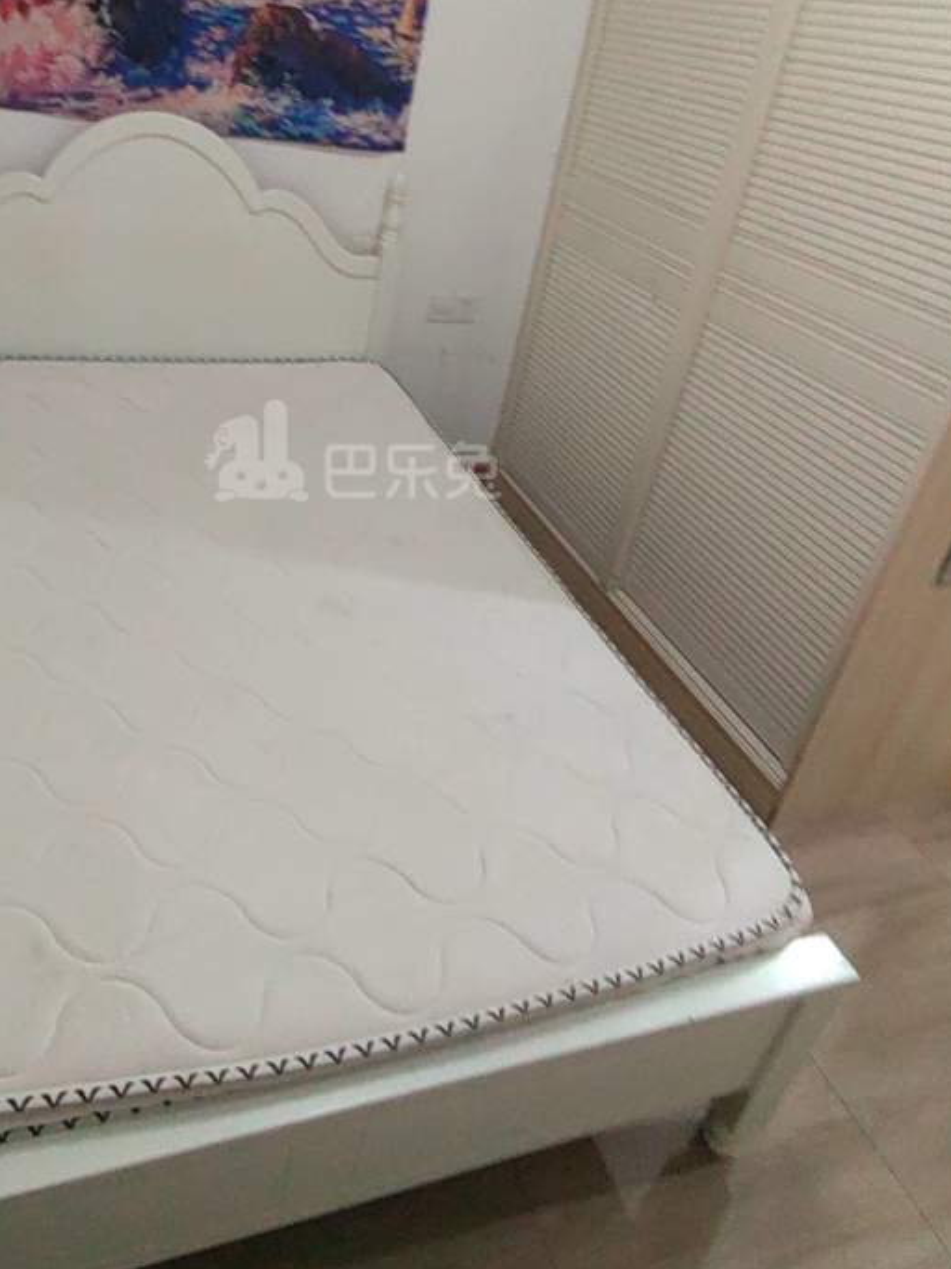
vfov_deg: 68.0
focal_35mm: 25
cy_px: 452
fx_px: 916
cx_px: 353
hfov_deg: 54.2
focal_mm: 1.68
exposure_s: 1/25
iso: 320
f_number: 2.2
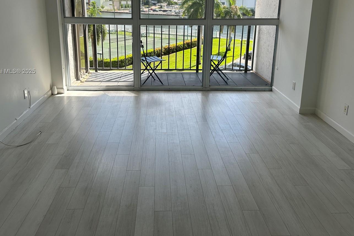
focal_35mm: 31
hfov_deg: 60.2
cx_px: 167
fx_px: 305
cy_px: 72
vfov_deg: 41.6
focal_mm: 6.86
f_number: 1.78
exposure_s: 1/1157
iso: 80
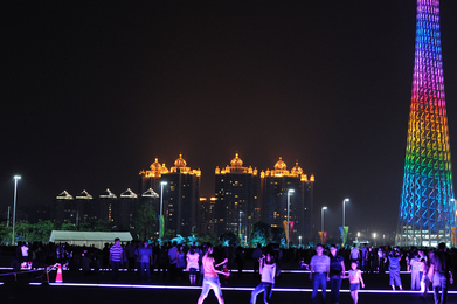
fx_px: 812
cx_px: 262
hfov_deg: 31.4
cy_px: 140
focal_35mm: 64
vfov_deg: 21.2
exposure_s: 1/8
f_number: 5.6
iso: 800
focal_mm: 50
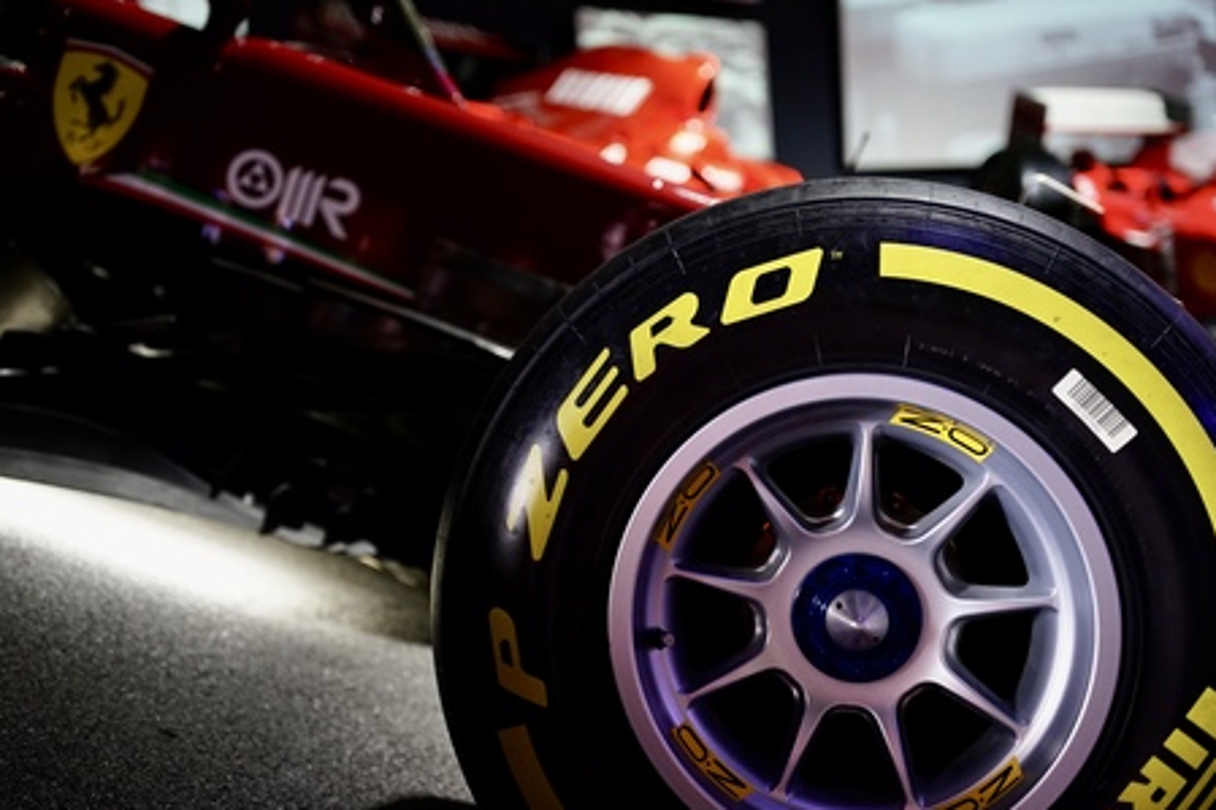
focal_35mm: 41
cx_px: 607
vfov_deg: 32.6
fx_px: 1384
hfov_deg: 47.4
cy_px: 408
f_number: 2.5
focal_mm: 40
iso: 1000
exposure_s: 1/60
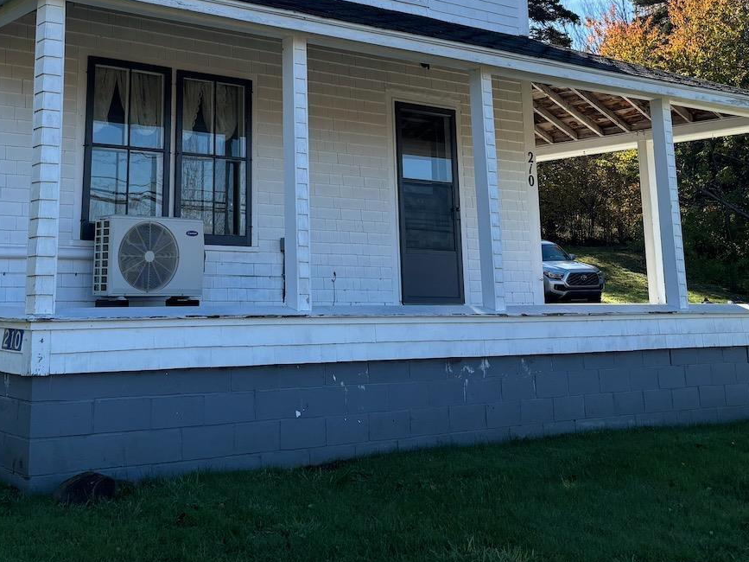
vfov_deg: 29.3
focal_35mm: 48
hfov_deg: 39.2
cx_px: 253
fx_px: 1038
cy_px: 80
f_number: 1.6
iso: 50
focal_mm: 5.96
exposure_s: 1/1695
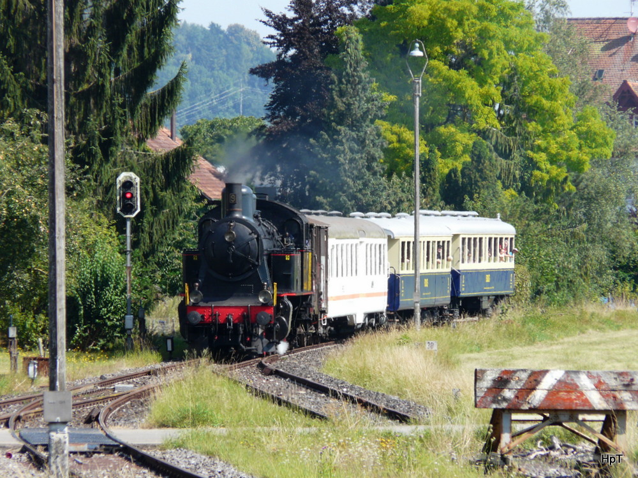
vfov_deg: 3.7
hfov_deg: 4.9
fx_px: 7446
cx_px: 319
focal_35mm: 404
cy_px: 239
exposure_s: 1/200
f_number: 5.6
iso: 100
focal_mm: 66.3
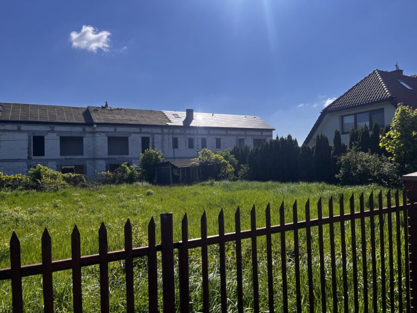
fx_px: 313
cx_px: 208
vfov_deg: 53.1
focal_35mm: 26
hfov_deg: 67.3
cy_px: 156
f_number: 1.6
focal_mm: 5.1
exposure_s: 1/6494
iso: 50
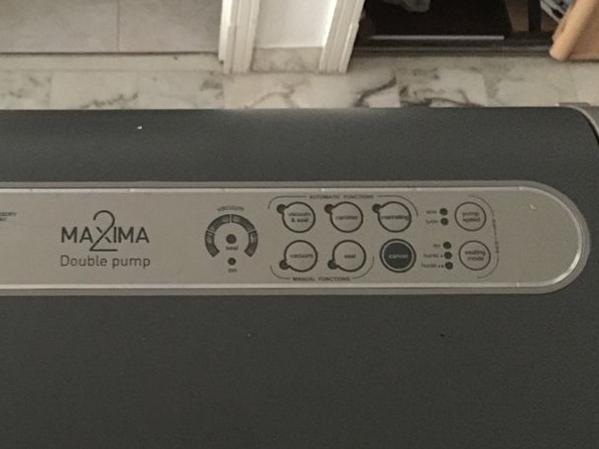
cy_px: 306
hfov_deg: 38.9
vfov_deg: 30.0
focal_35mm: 48
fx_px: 831
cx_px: 170
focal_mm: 4.15
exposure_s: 1/4
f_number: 2.2
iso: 400
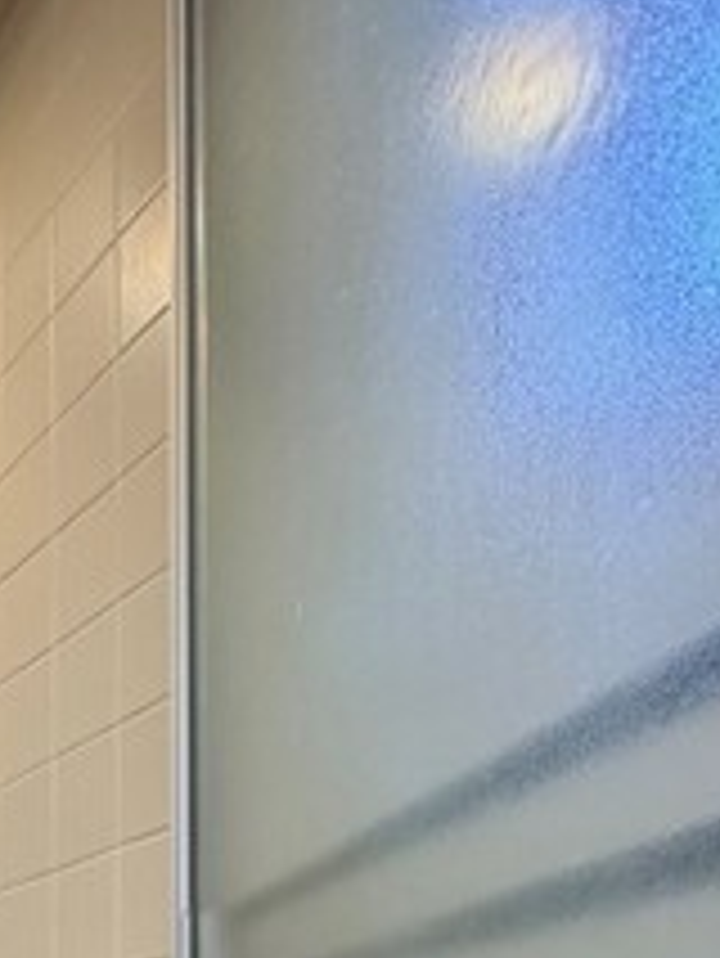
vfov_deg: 36.3
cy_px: 1106
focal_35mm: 42
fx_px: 1164
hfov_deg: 32.0
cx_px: 18
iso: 250
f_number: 2.2
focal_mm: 2.22
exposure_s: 1/60
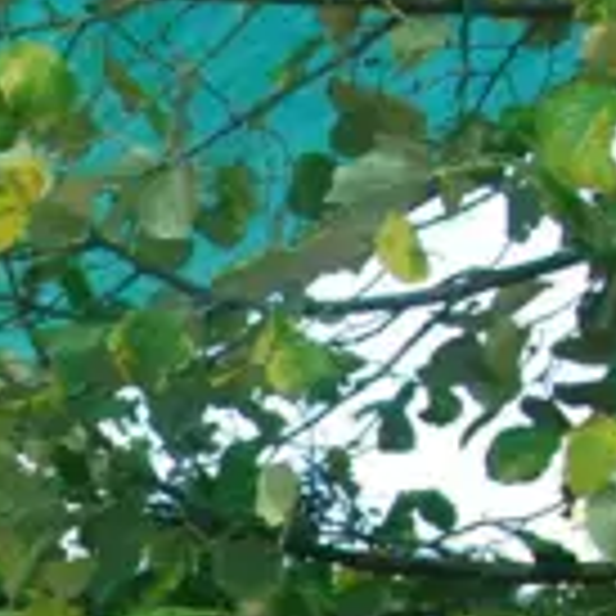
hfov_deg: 9.7
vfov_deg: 11.0
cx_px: -1084
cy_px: 1131
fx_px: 2980
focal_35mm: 148
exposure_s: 1/250
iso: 640
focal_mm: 18
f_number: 8
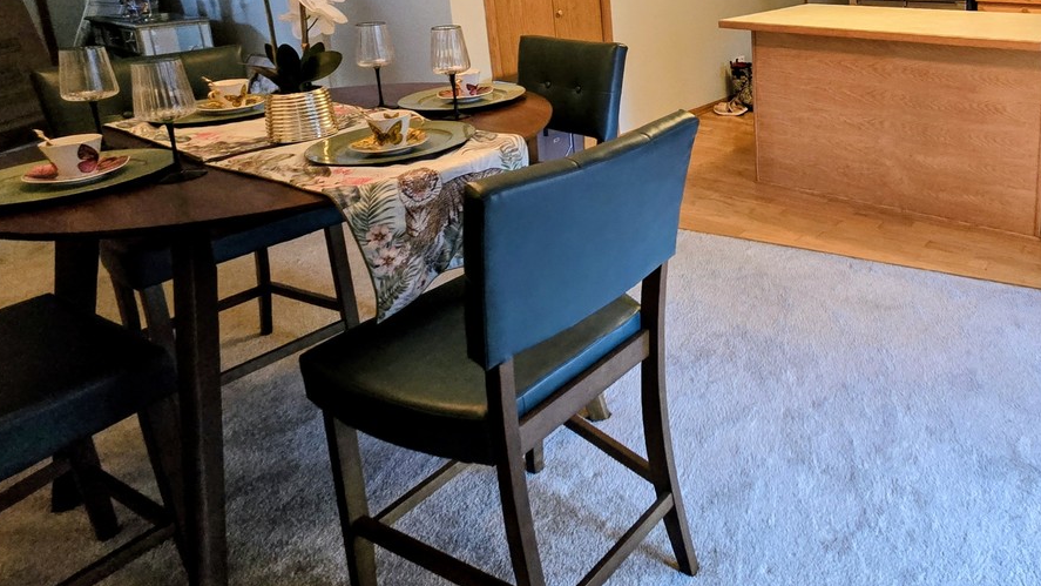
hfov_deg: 72.0
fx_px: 635
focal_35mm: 23
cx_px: 809
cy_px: 76
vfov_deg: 45.6
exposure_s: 1/60
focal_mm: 2.2
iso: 500
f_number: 2.2
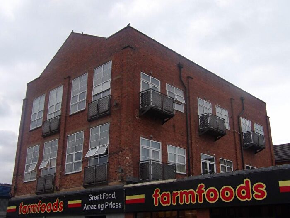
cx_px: 145
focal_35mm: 39
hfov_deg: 47.9
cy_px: 109
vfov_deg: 36.8
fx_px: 327
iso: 100
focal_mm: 7
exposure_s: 1/775
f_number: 3.7
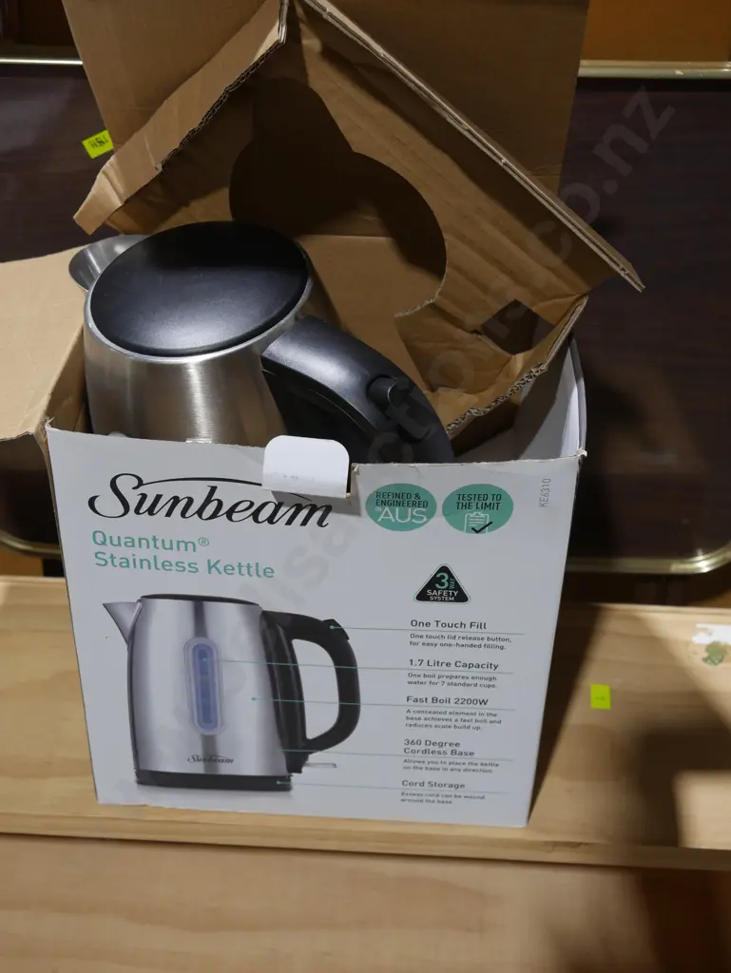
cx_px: 366
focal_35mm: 48
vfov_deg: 39.6
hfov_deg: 30.3
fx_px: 1350
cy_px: 486
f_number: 5.2
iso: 400
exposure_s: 1/60
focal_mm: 24
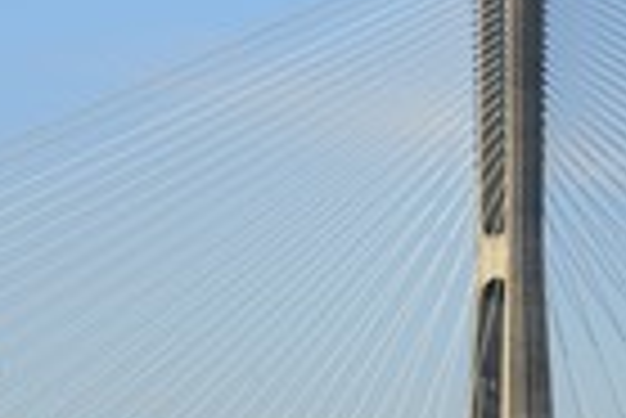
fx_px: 10496
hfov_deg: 3.4
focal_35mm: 603
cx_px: 612
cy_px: 288
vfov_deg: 2.3
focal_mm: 200
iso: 100
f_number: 8
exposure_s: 1/320
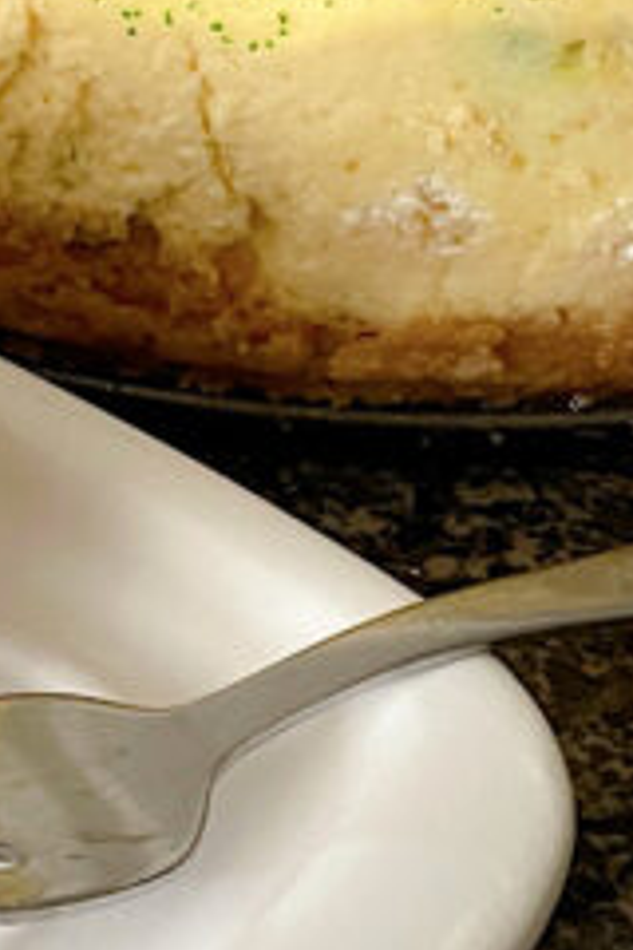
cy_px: -521
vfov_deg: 8.5
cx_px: -431
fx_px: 6250
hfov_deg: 5.7
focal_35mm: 237
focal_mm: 7.5
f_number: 2.2
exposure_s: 1/60
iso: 160
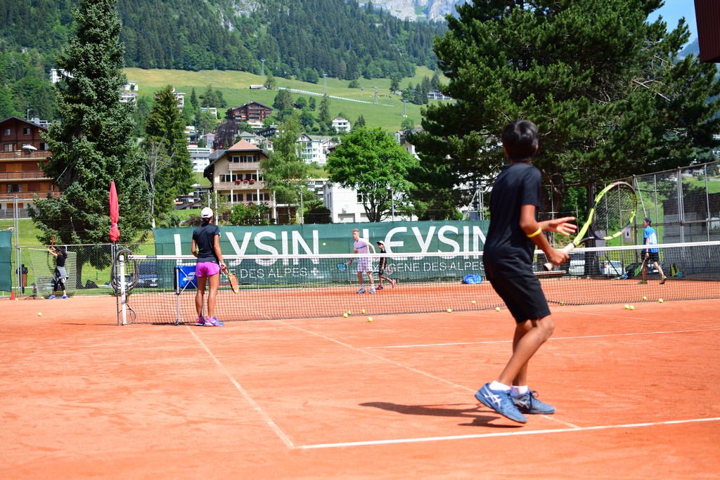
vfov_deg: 25.8
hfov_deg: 37.8
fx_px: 1050
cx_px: 360
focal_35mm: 52
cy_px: 240
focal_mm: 35
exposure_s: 1/1250
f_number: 2.8
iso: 100
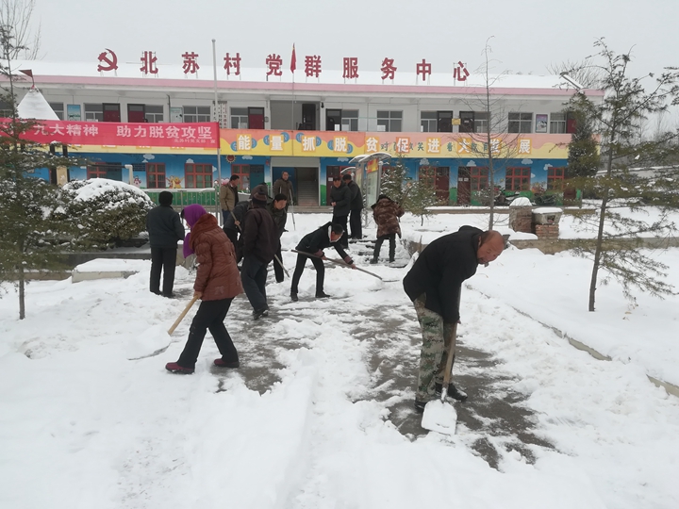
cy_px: 254
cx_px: 340
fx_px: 510
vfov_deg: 53.1
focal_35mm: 26
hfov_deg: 67.3
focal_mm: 3.83
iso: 50
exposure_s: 1/460
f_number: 2.2
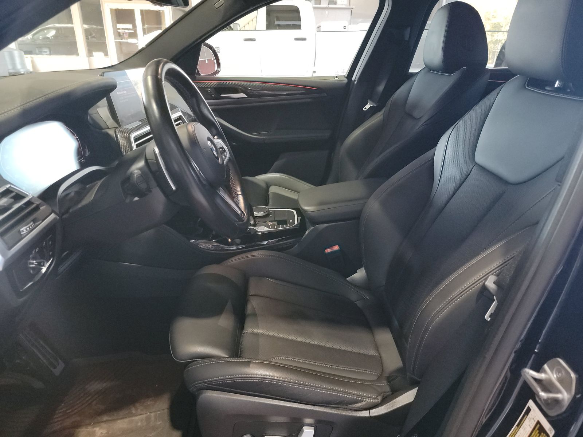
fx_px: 404
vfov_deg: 56.8
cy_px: 218
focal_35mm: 24
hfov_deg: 71.6
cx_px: 292
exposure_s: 1/59
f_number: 1.8
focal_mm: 6.7
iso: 1431
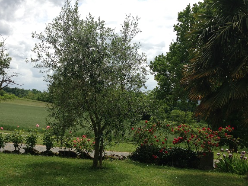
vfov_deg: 31.2
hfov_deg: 40.9
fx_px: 329
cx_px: 89
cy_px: 125
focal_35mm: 46
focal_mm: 4.12
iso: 50
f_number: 2.4
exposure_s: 1/1748
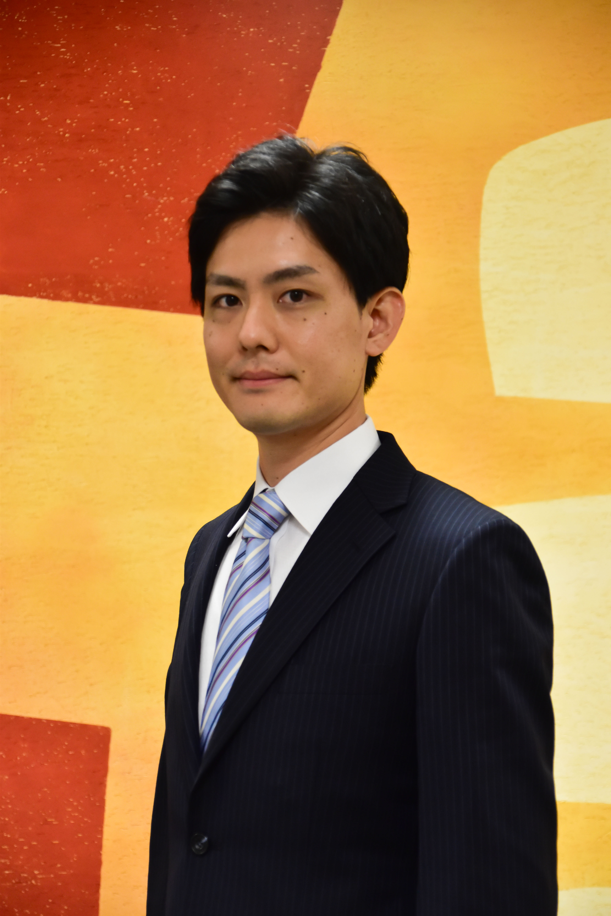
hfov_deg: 11.7
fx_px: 2978
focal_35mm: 117
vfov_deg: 17.5
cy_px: 458
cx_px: 306
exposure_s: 1/125
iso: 1600
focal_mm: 78
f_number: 5.3
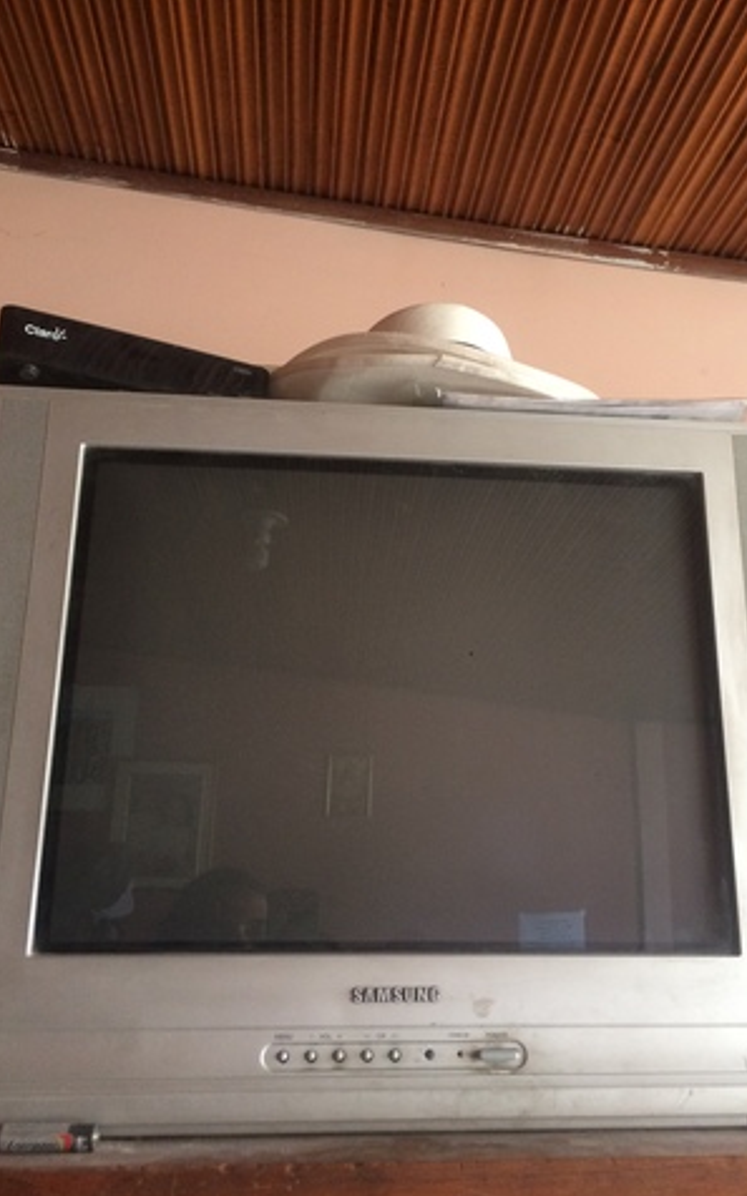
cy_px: 601
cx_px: 423
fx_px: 1011
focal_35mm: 31
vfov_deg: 61.3
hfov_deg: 40.5
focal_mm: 4.15
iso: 250
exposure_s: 1/30
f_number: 2.2
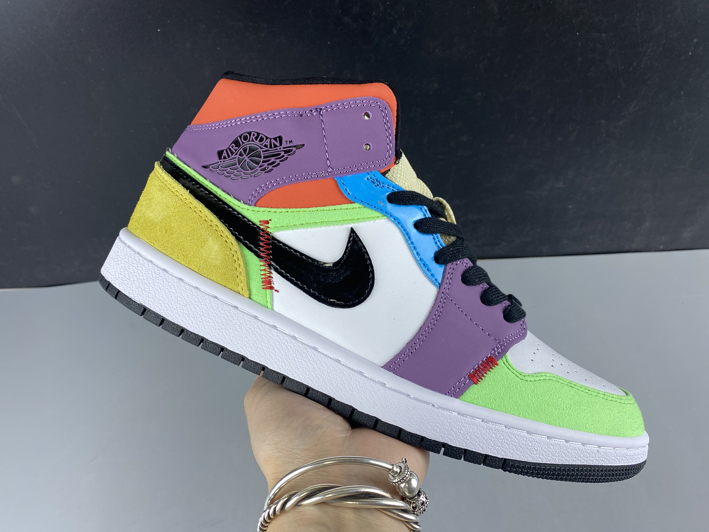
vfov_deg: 53.1
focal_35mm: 26
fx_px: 533
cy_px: 266
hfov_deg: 67.3
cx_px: 354
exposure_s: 1/100
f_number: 1.8
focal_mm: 4.25
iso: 64
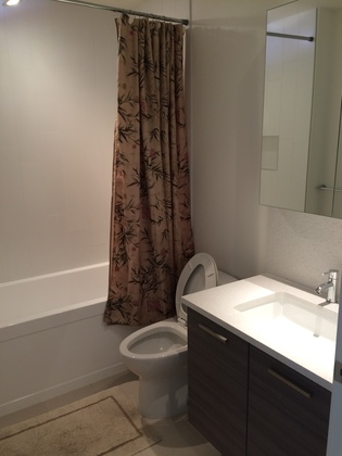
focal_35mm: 29
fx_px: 382
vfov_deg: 61.7
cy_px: 228
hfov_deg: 48.2
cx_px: 171
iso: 80
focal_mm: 4.15
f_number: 2.2
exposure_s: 1/30
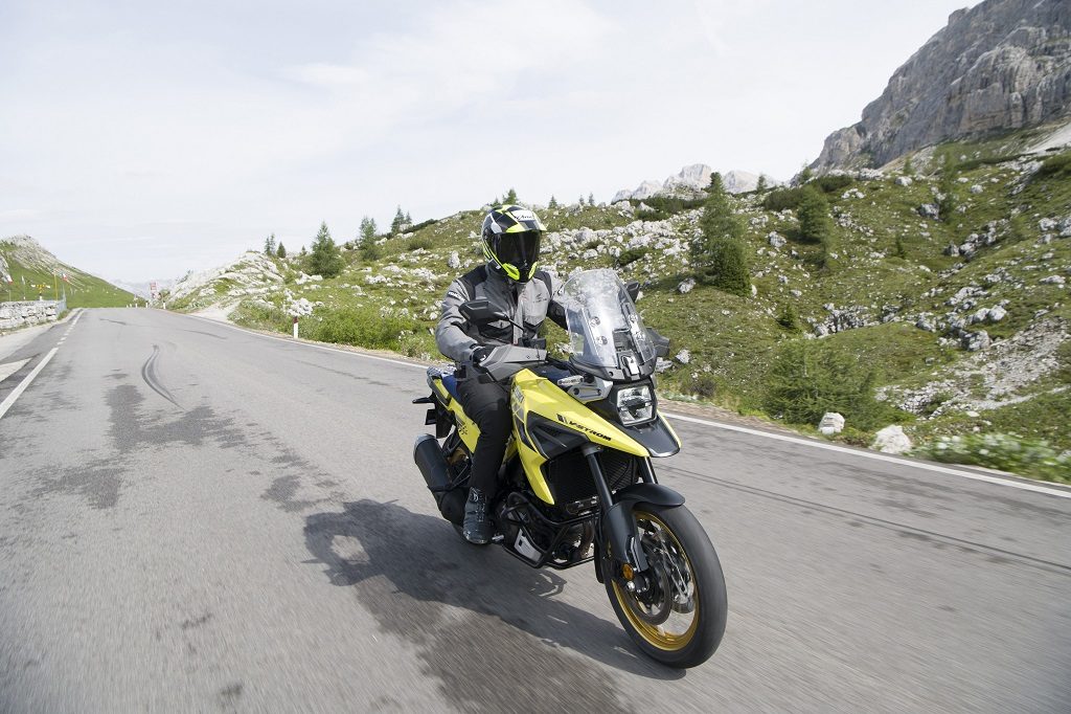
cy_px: 357
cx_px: 536
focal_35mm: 24
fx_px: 714
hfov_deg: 73.8
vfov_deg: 53.1
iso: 250
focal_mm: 24
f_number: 9
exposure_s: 1/320
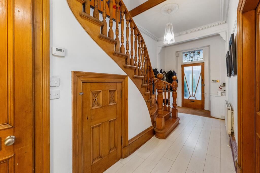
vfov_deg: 81.2
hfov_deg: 104.2
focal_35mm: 14
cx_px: 130
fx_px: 101
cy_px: 86
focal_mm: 14
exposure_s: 1/5
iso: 1600
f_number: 8
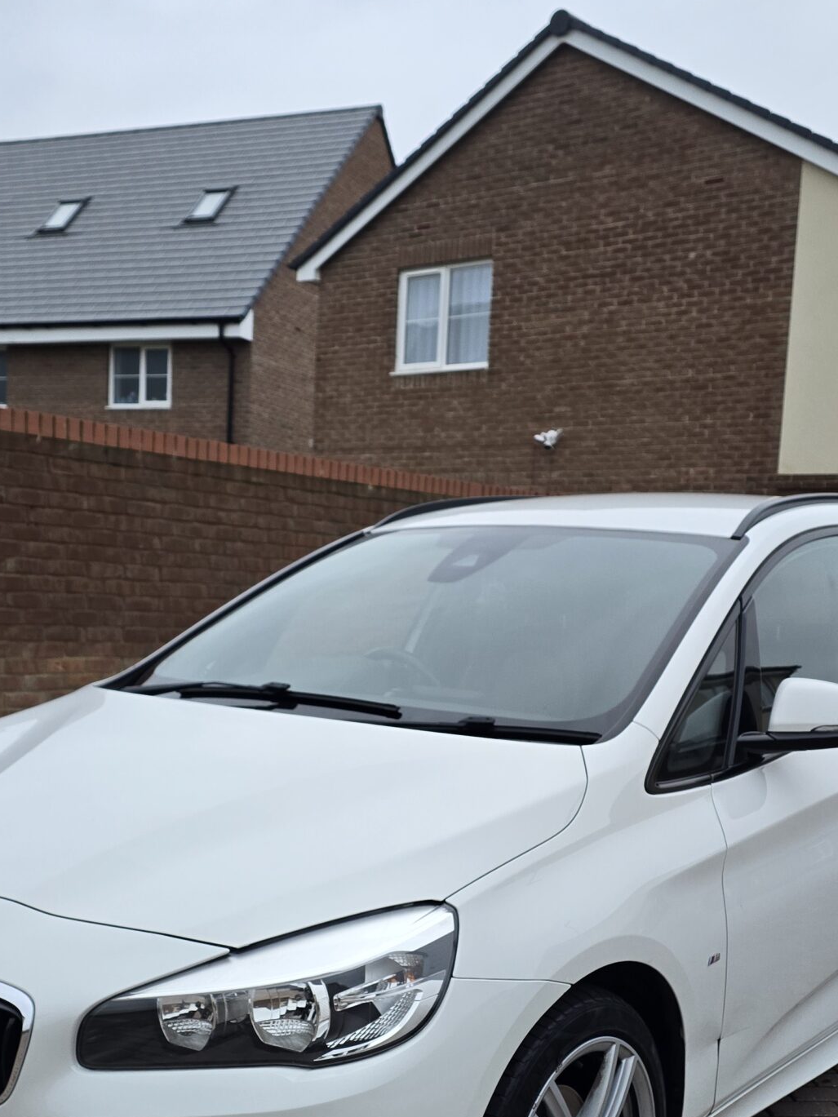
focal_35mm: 43
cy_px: 751
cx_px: 394
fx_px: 1388
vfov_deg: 43.2
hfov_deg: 33.6
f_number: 1.7
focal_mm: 6.3
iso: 160
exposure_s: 1/180
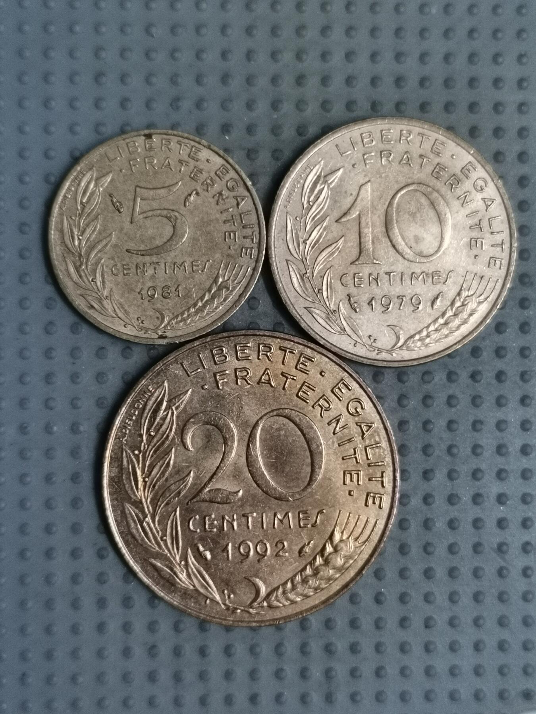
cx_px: 268
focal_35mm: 52
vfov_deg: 36.8
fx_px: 1074
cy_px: 357
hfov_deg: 28.0
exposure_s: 1/30
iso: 320
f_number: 1.8
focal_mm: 4.75
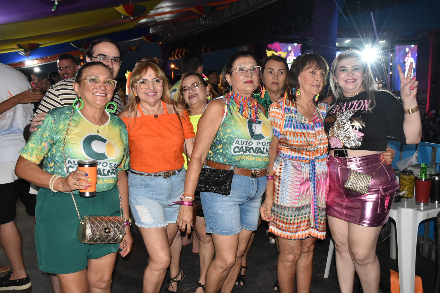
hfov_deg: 61.9
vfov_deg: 43.6
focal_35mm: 30
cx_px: 220
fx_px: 367
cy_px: 146
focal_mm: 20
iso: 1600
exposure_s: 1/100
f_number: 5.6
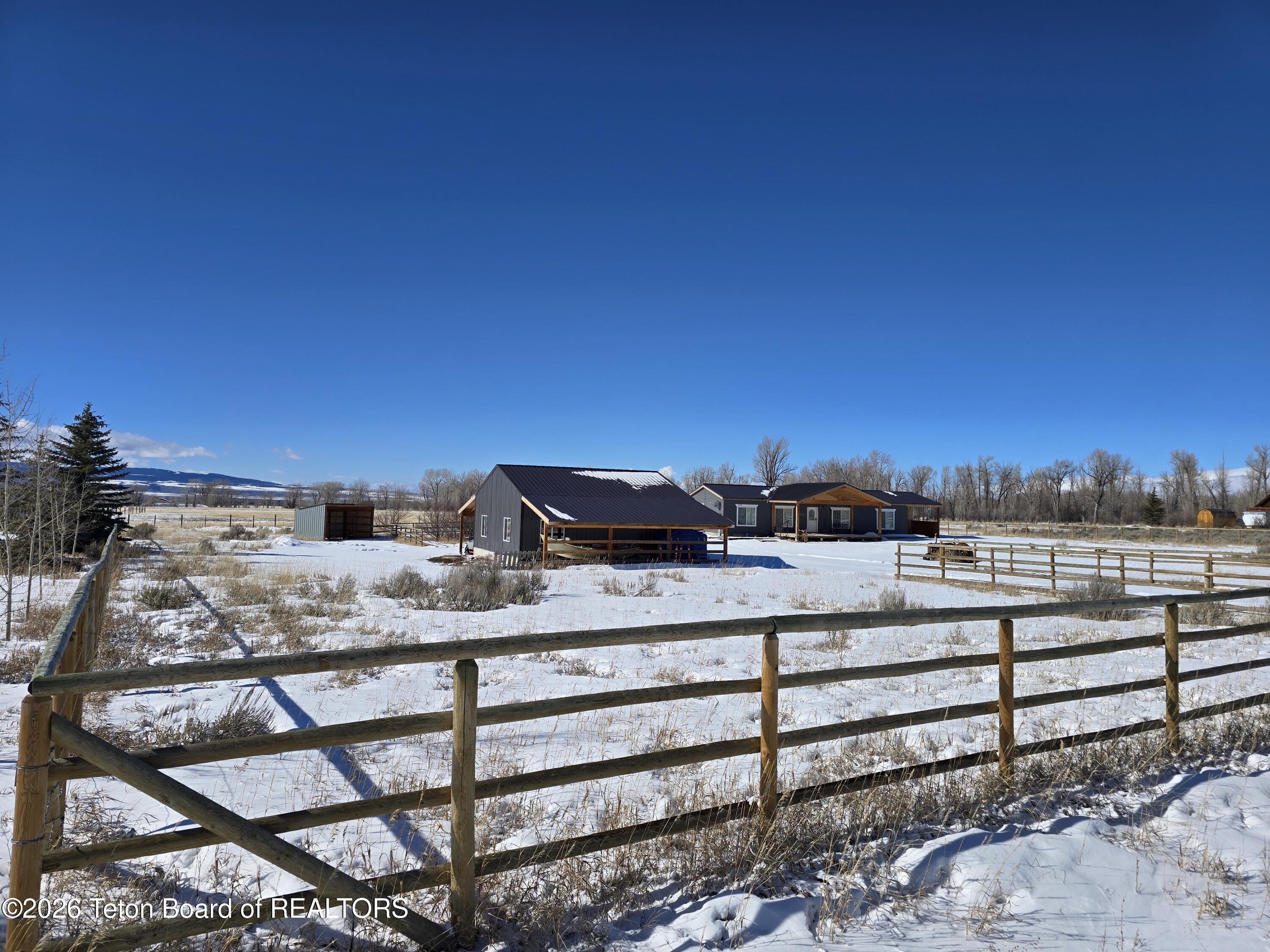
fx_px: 844
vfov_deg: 58.9
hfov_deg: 73.9
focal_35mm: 23
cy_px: 476
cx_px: 635
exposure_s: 1/1839
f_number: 1.7
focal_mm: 6.3
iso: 12
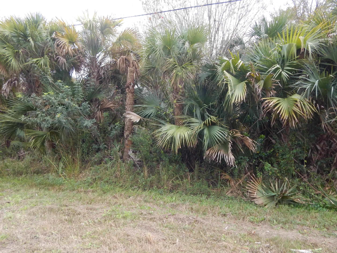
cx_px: 168
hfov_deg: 76.4
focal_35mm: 22
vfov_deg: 61.1
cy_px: 126
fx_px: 214
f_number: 3
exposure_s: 1/250
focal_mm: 4
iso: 125
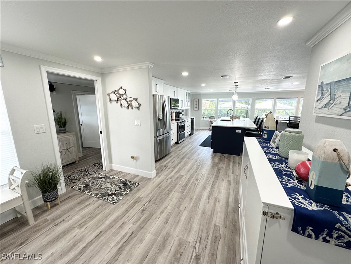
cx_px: 176
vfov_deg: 85.7
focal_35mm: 14
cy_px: 132
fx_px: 142
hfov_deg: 102.1
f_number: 2.2
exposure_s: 1/120
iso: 125
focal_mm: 2.22
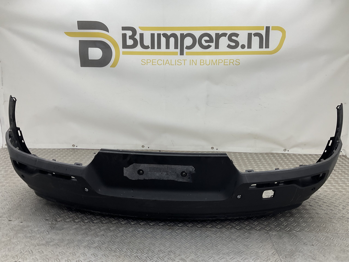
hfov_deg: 61.7
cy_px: 131
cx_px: 174
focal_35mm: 29
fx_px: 292
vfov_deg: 48.2
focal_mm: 3
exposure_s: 1/100
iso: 16
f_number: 1.8
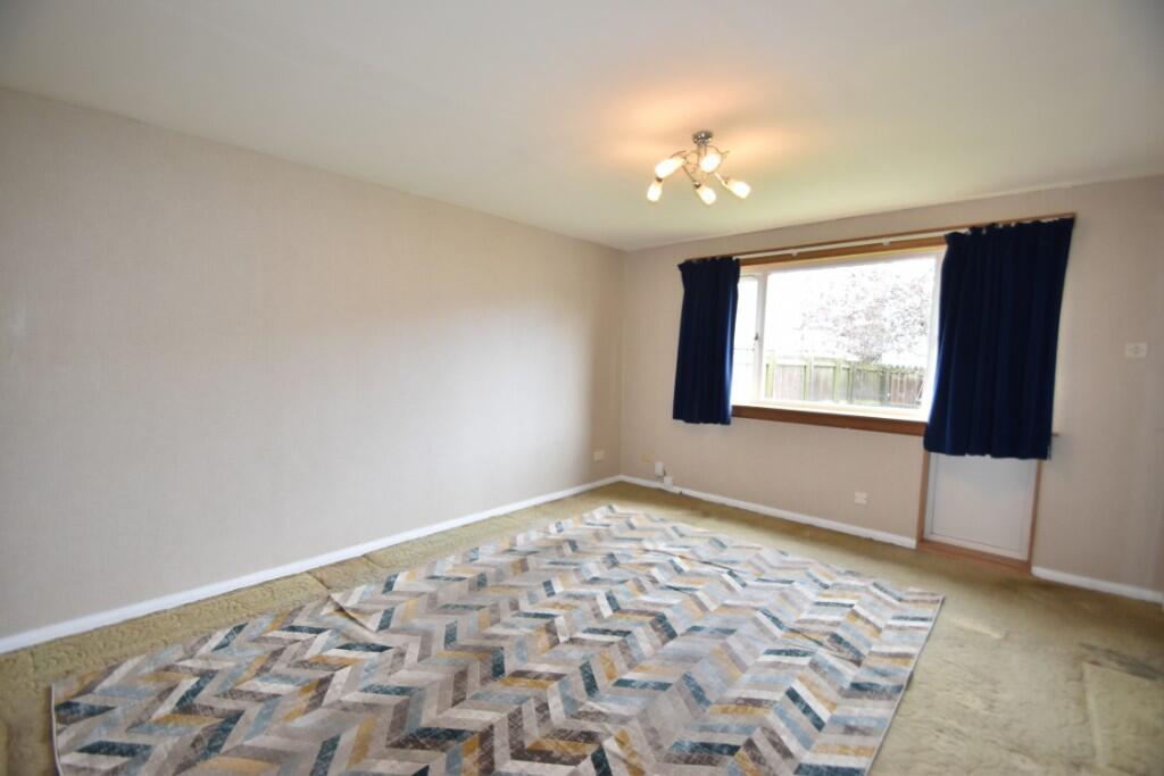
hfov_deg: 100.4
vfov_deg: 77.3
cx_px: 582
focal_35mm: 15
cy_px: 388
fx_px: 485
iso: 400
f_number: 4.5
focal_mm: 10
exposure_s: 1/60
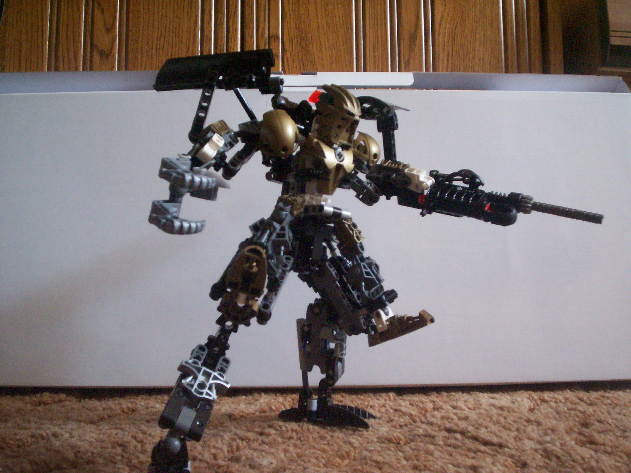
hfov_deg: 51.4
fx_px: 656
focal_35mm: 36
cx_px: 316
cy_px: 236
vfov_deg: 39.7
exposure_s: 1/8
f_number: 4.5
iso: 341
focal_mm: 5.9
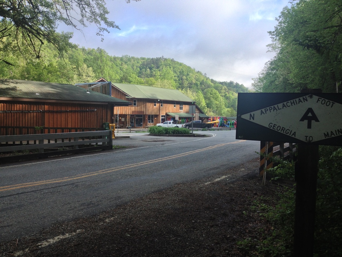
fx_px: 346
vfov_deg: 40.7
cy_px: 128
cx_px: 171
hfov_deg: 52.6
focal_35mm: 35
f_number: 2.4
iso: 50
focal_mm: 4.28
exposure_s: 1/493
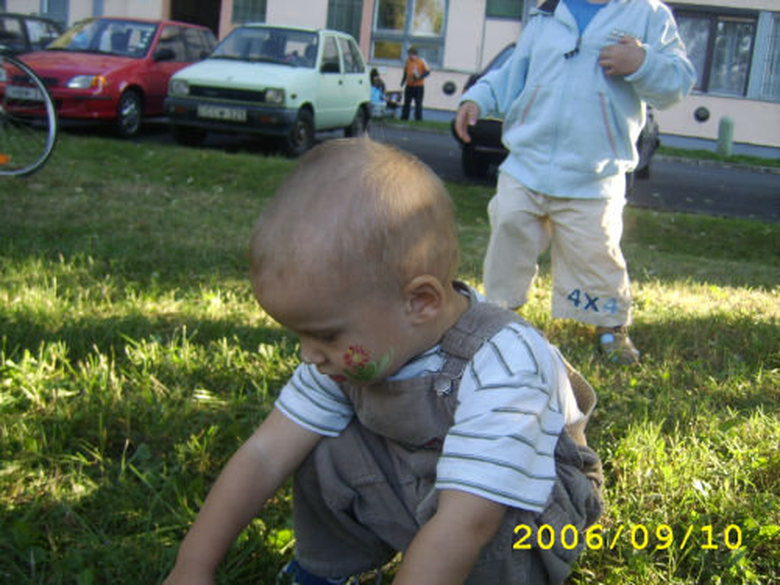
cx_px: 390
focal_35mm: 31
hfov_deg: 58.4
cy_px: 292
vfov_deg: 45.4
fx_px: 699
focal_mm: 8.13
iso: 71
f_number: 2.7
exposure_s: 1/136
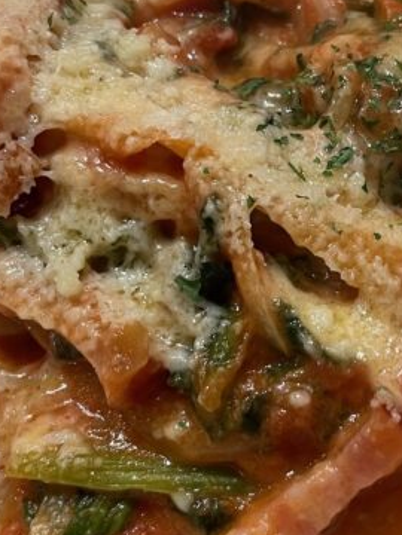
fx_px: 1146
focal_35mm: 74
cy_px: 256
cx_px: 433
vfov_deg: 26.3
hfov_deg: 19.1
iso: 80
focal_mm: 4.2
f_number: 1.6
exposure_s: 1/50
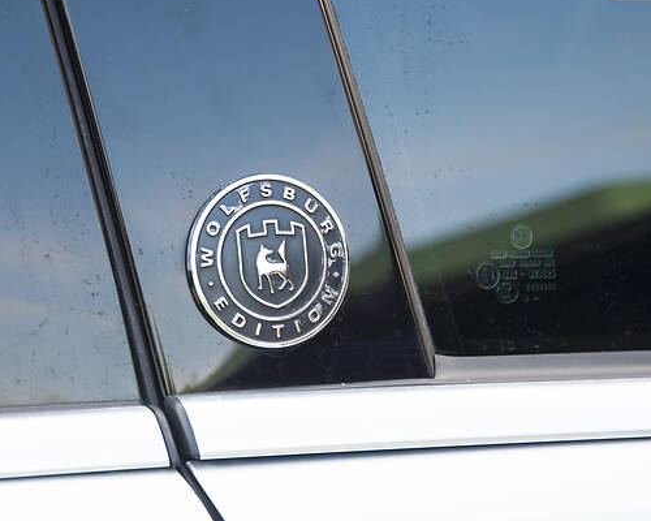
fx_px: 3251
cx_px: 289
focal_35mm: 169
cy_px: 274
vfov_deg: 9.2
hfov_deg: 11.4
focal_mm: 75
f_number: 5.6
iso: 100
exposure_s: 1/160
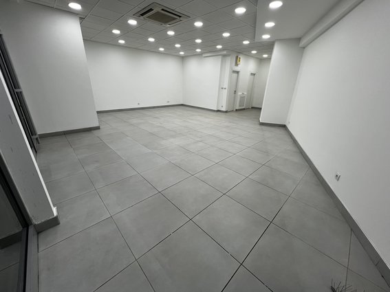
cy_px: 146
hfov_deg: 106.2
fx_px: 146
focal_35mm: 13
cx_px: 195
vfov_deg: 89.9
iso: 40
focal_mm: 1.57
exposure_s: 1/100
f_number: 1.8
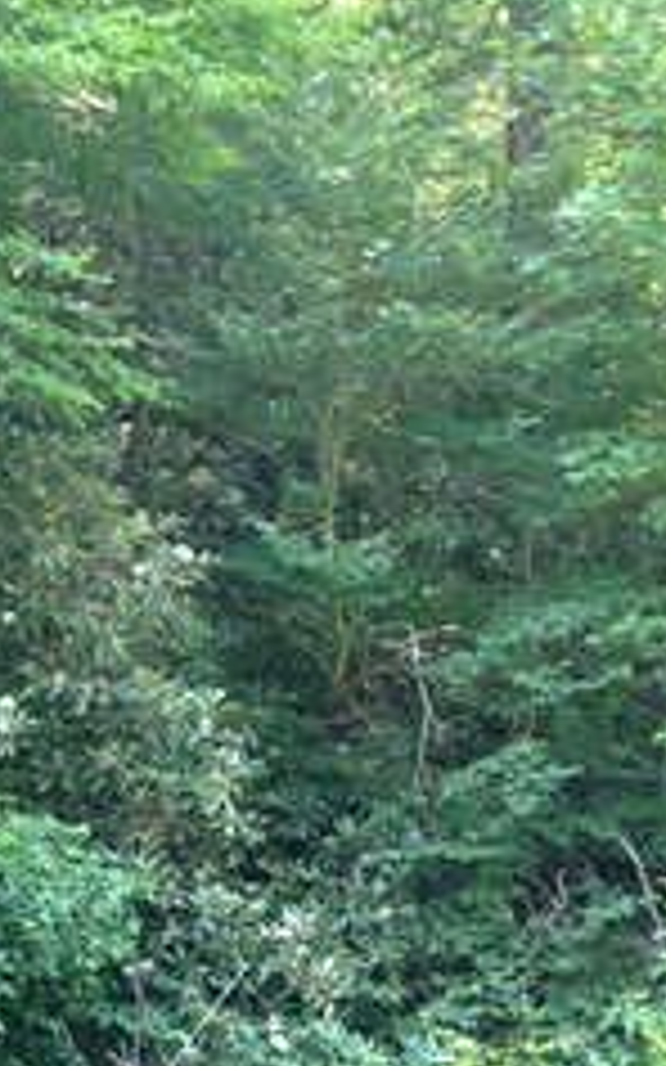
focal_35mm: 70
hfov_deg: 17.3
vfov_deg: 29.3
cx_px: -243
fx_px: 2034
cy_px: 652
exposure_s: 1/40
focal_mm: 4.28
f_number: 2.4
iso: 64
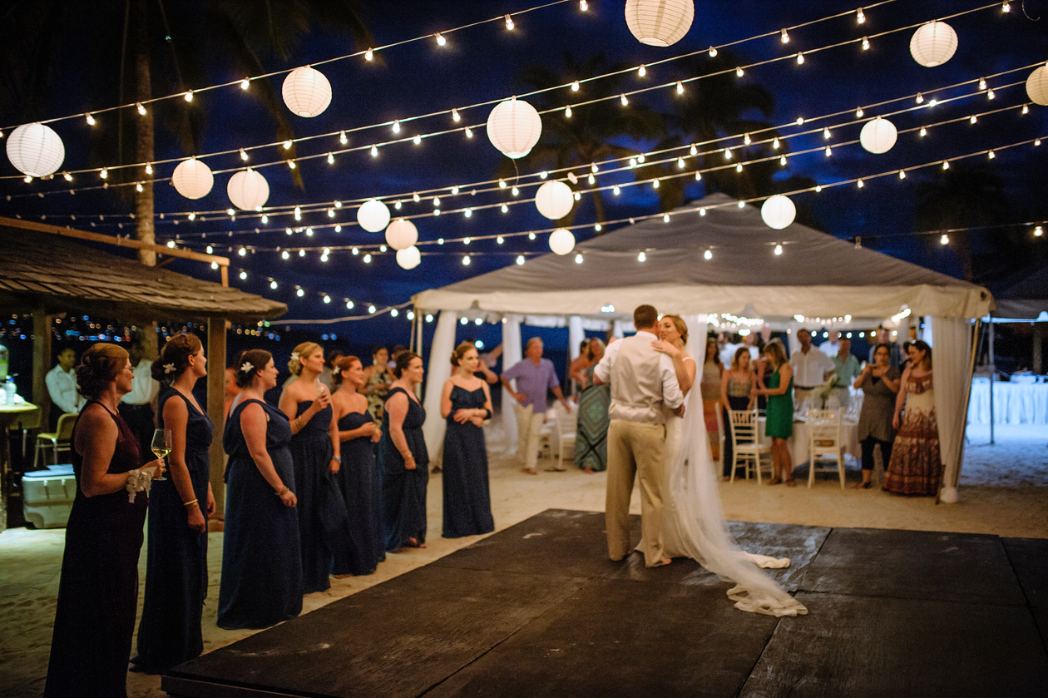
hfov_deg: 54.5
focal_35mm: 35
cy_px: 349
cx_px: 524
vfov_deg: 37.8
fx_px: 1018
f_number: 1.4
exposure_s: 1/100
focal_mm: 35
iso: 2500
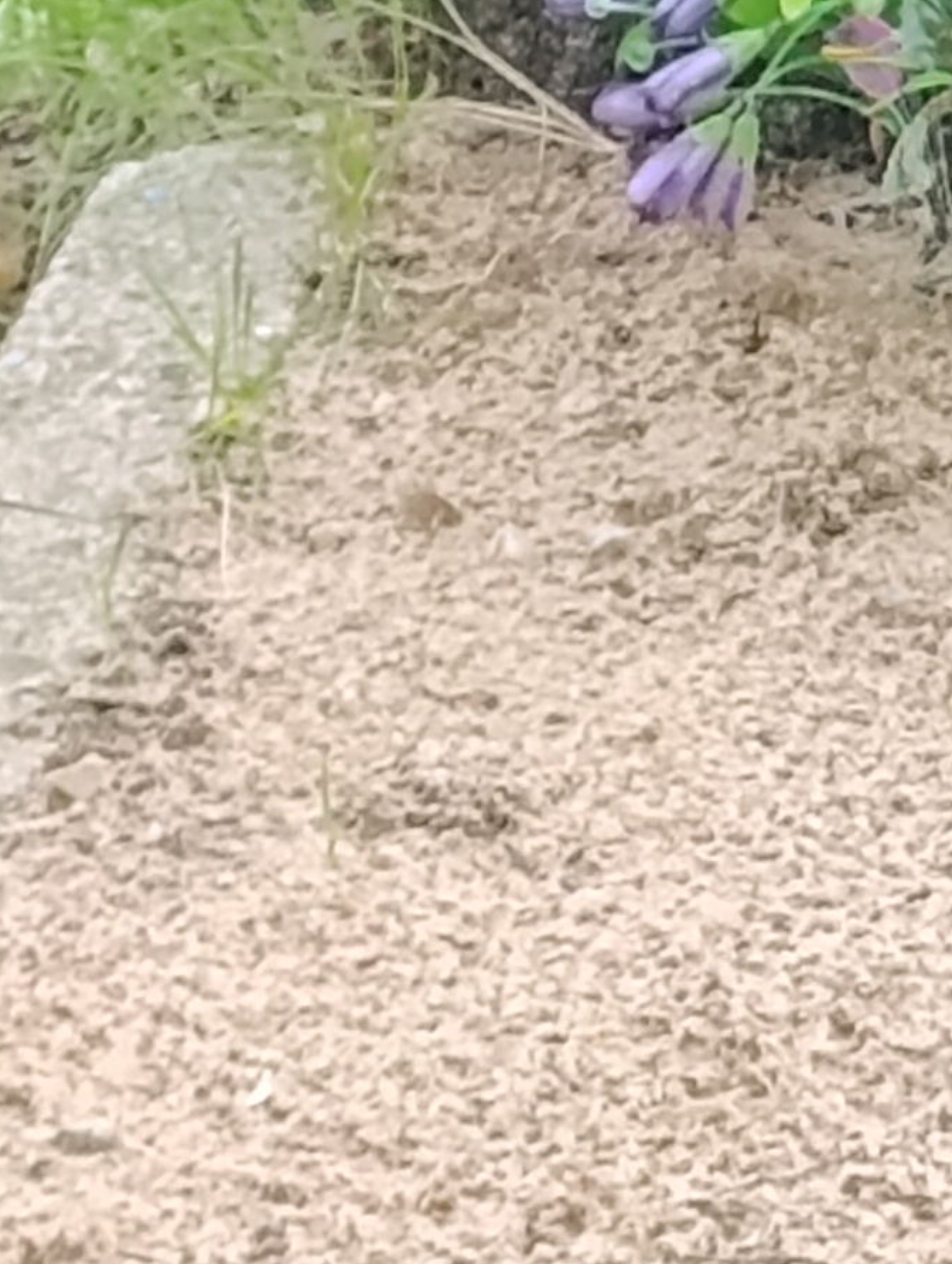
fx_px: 3841
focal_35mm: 105
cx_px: 2111
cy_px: -406
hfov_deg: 12.0
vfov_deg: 17.5
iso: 320
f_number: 1.6
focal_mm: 6.14
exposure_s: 1/100
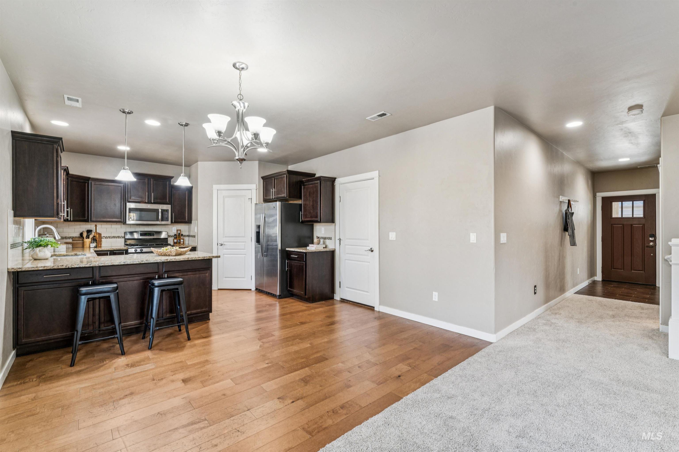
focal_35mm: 16
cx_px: 340
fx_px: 300
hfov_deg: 97.1
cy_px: 226
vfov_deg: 74.1
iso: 400
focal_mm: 15.9
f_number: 13
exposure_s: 1/2.5
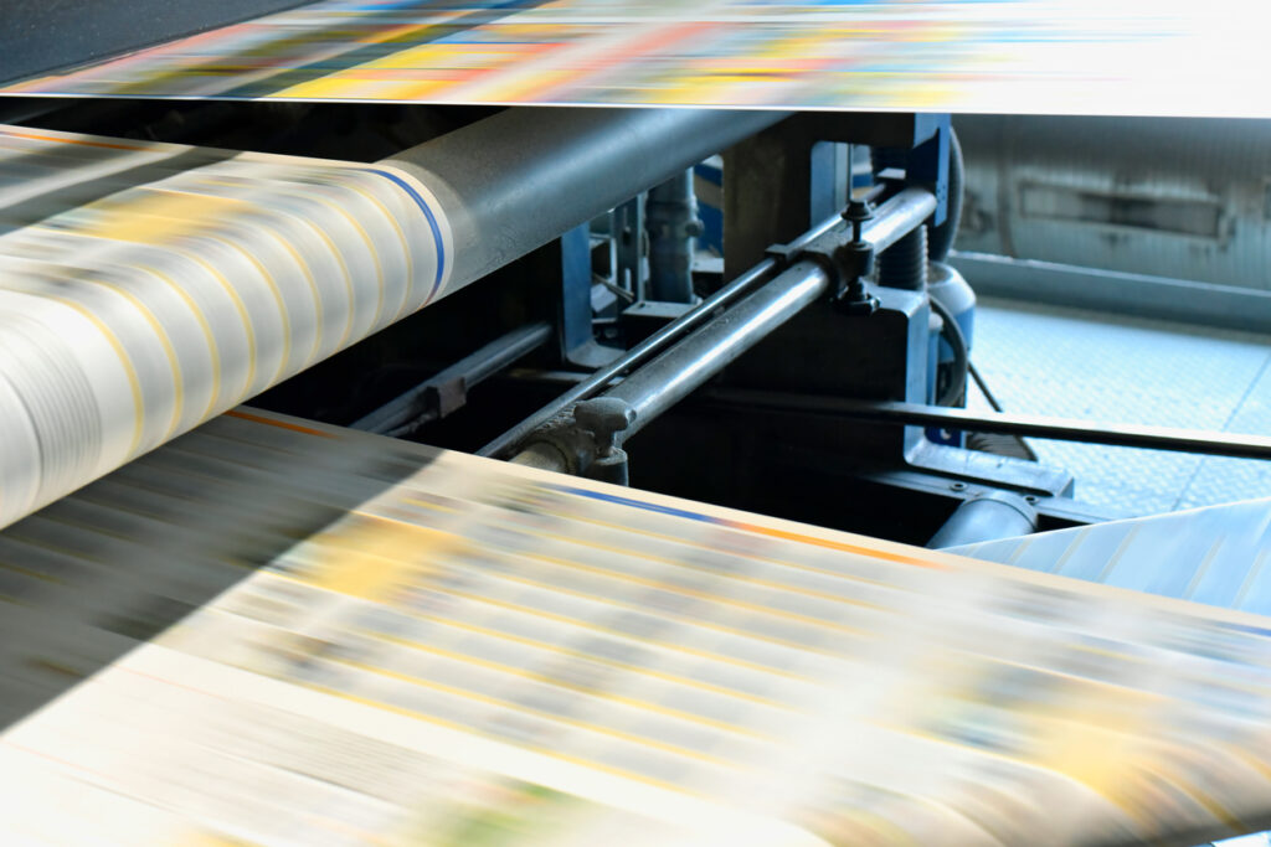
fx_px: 1765
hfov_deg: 39.6
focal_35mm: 50
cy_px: 424
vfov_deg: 27.0
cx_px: 636
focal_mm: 50
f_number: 5.6
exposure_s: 1/160
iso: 3200
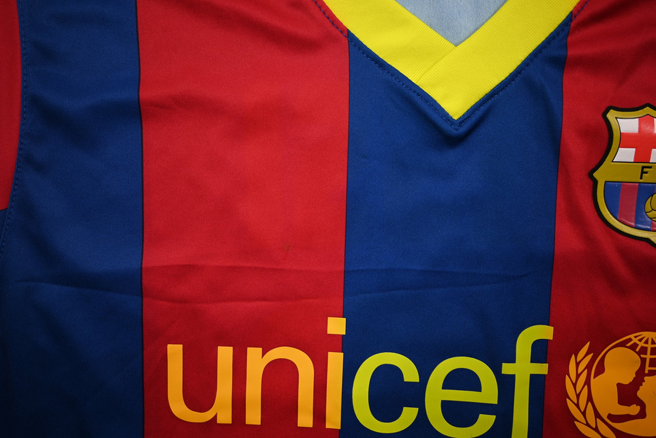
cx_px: 328
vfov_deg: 43.0
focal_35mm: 30
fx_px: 556
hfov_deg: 61.1
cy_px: 219
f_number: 4.8
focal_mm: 30.5
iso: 200
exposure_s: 1/125
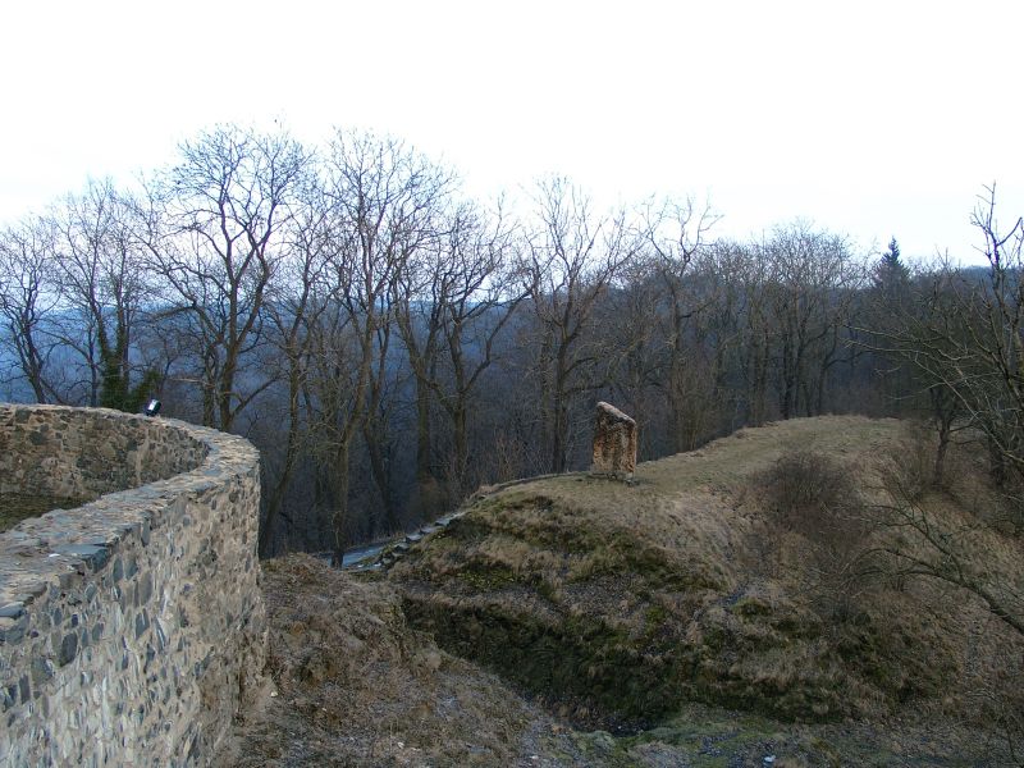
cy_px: 384
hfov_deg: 54.0
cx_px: 512
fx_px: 1006
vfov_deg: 41.8
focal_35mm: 34
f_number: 2.8
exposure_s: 1/111
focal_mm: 7.13
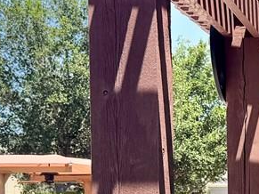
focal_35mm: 132
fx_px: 987
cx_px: 442
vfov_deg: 11.1
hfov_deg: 13.6
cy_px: 202
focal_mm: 6.76
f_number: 1.78
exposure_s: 1/2801
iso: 80
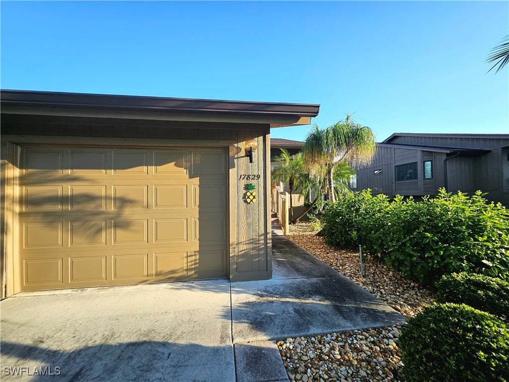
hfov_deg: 106.2
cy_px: 191
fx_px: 191
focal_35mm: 13
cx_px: 254
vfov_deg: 89.9
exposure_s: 1/435
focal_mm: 1.74
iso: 32
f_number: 2.2
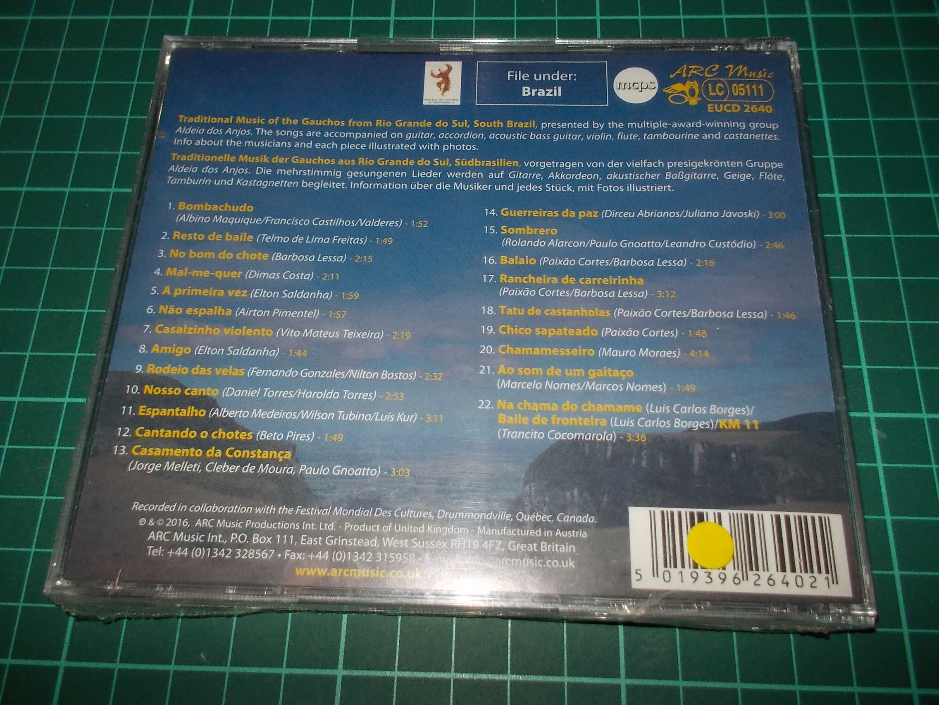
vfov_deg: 48.2
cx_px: 470
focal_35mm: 29
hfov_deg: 61.7
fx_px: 787
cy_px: 352
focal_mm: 4.1
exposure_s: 1/30
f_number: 3.3
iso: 200
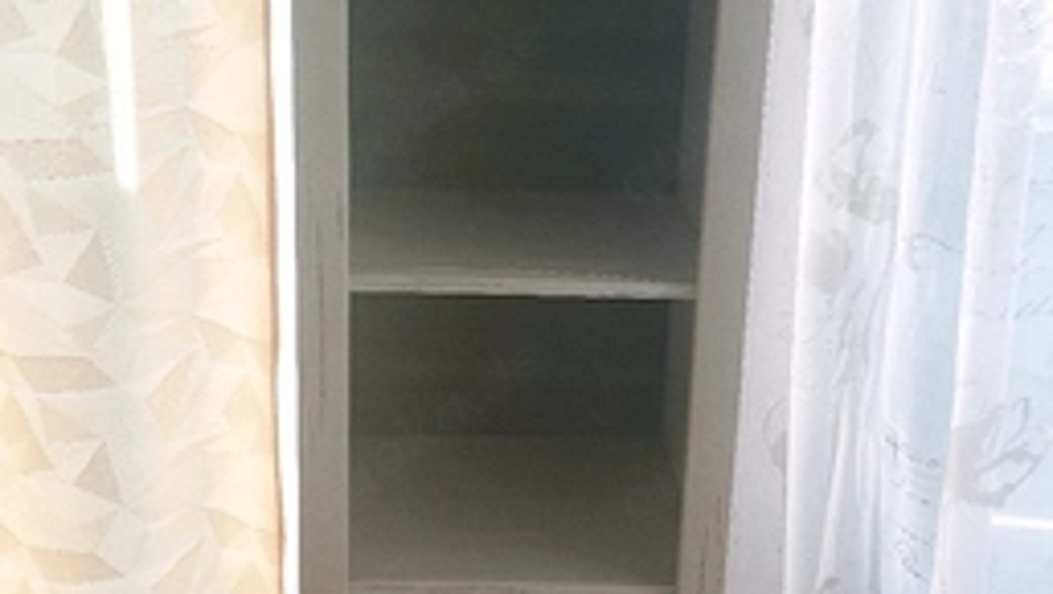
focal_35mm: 39
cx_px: 512
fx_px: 1090
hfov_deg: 51.6
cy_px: 156
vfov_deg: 30.0
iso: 64
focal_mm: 6.45
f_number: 1.62
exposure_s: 1/101
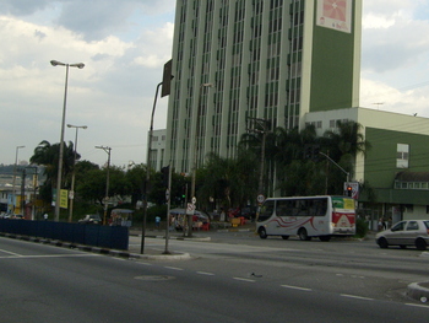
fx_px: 620
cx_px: 271
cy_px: 112
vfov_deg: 29.0
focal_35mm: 50
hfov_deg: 37.9
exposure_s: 1/125
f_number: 7.1
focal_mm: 5.8
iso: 80
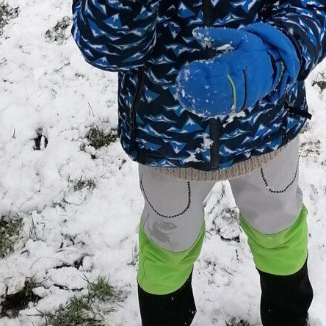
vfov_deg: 18.2
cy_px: -145
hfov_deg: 20.1
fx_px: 916
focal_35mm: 86
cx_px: 225
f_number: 1.8
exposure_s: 1/900
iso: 125
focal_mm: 4.75
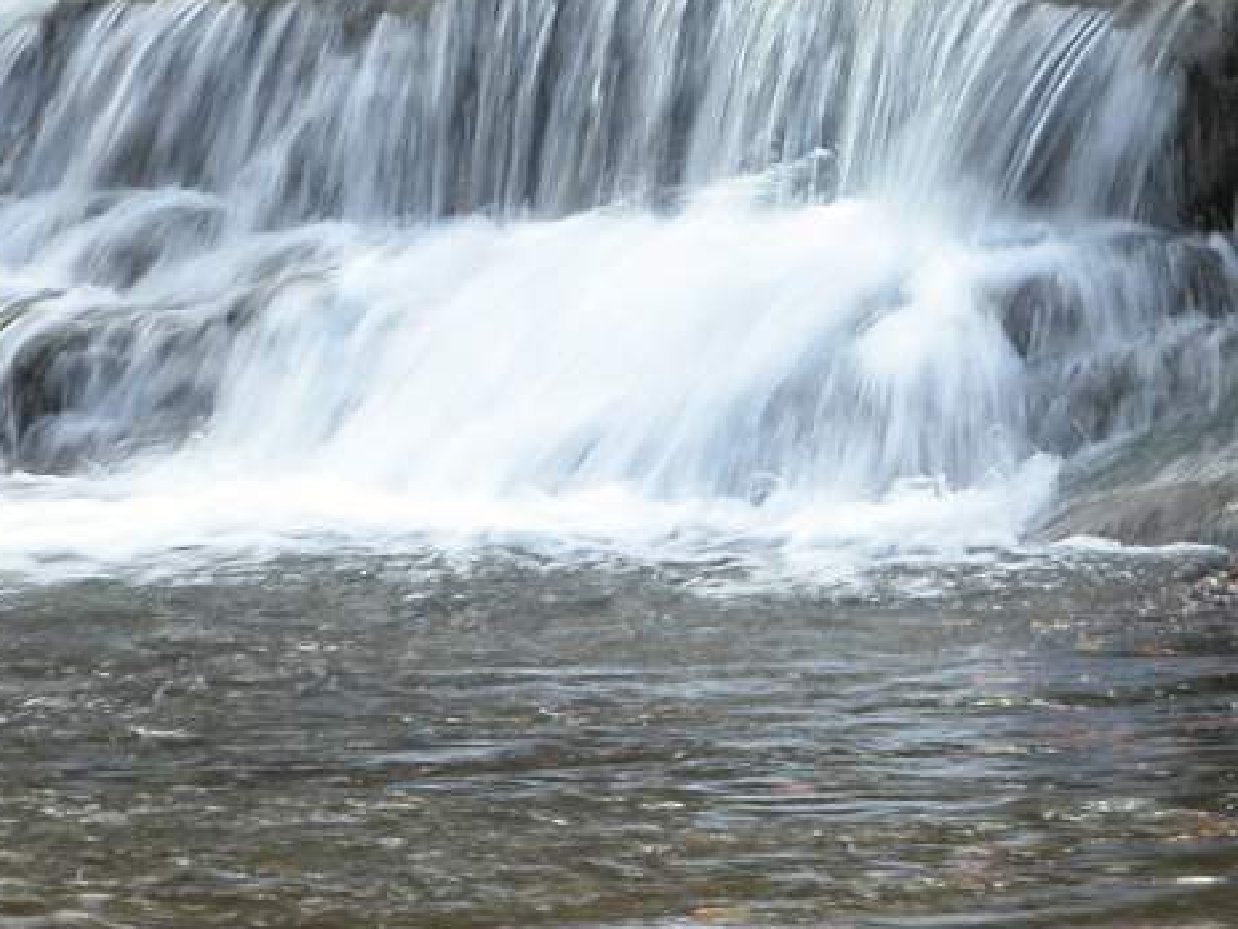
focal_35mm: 444
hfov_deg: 4.5
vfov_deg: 3.3
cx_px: 942
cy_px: -139
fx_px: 15879
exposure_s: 1/15.8
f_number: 7
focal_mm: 41.1
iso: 100
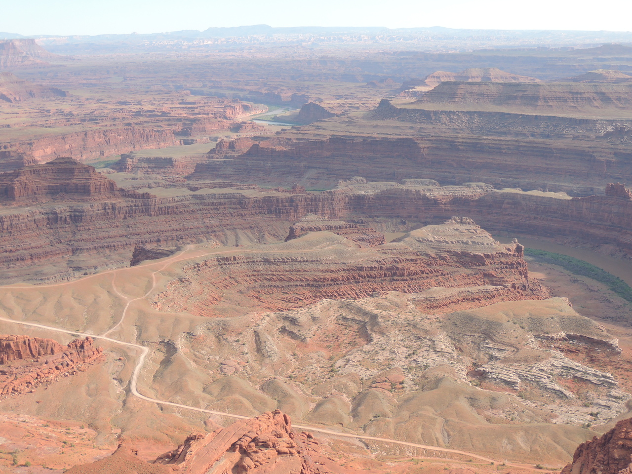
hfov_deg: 34.9
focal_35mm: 55
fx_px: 1004
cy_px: 237
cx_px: 316
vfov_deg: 26.6
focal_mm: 9.8
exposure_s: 1/320
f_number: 3.7
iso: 100
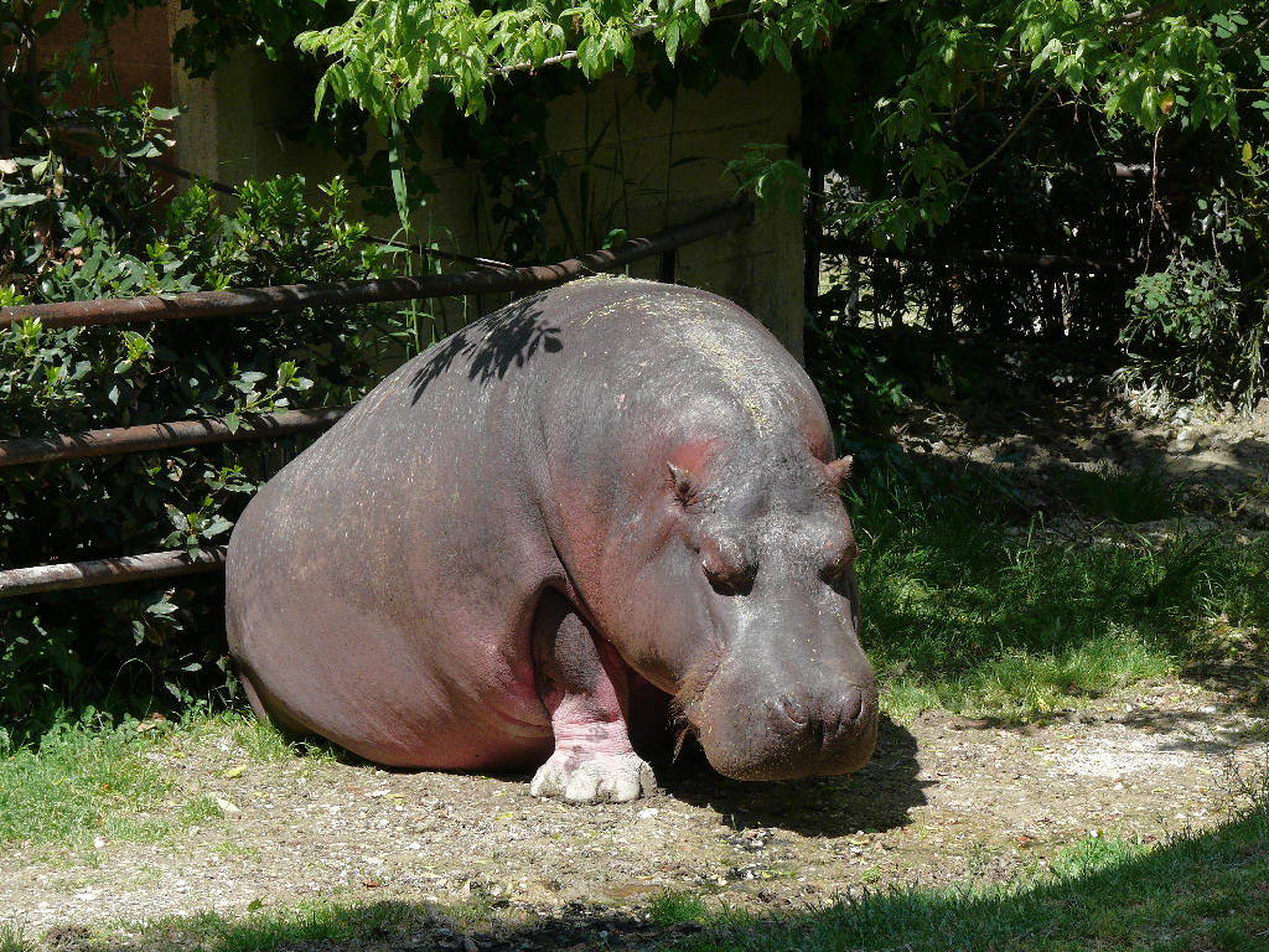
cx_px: 634
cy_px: 476
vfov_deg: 8.3
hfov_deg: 11.1
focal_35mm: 178
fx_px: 6525
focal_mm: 37.6
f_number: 5
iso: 100
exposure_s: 1/250
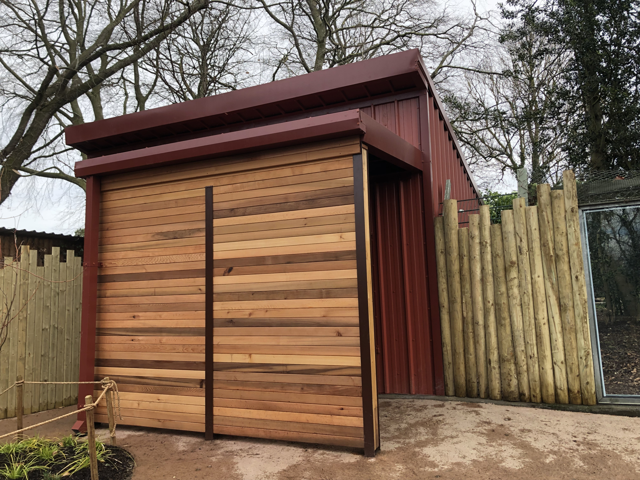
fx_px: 518
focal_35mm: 28
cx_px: 320
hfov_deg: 63.4
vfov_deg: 49.7
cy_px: 240
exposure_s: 1/274
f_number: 1.8
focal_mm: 3.99
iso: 20
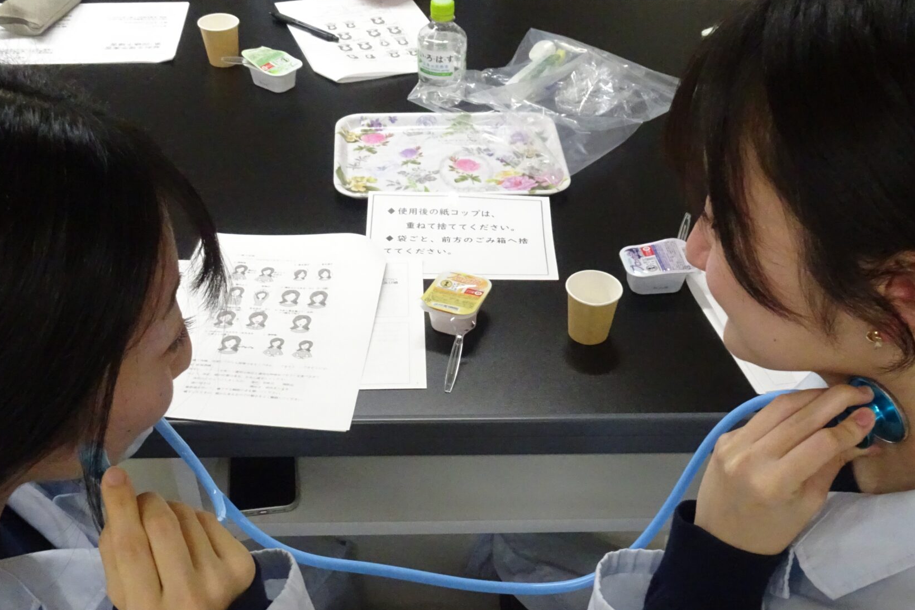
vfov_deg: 33.7
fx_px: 991
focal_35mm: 39
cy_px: 430
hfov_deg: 49.5
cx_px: 478
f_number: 3.5
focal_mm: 4.1
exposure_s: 1/250
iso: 1000
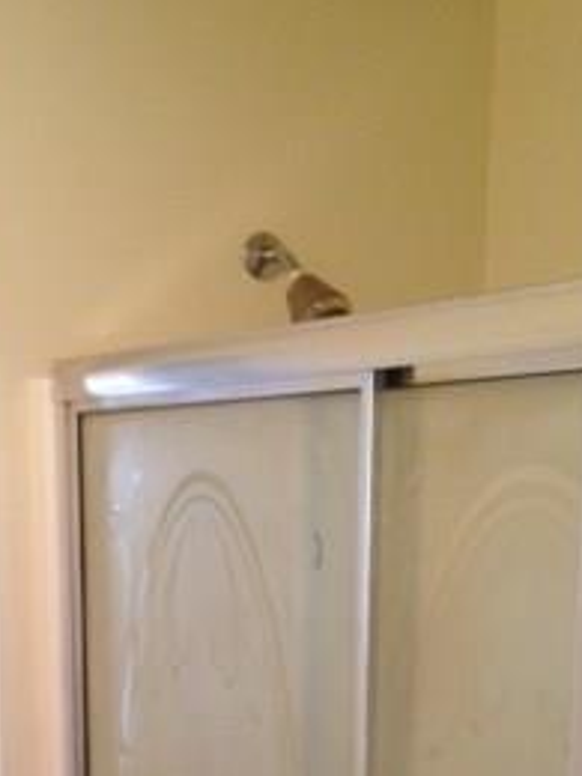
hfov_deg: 17.0
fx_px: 1928
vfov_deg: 21.3
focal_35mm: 86
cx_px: 72
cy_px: 904
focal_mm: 4.28
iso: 80
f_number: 2.4
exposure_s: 1/20
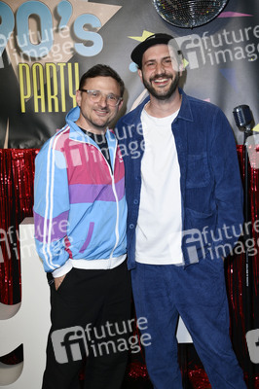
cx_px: 130
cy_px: 194
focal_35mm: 52
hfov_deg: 25.9
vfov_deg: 38.2
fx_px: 562
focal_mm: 52
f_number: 5.6
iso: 1600
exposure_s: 1/250
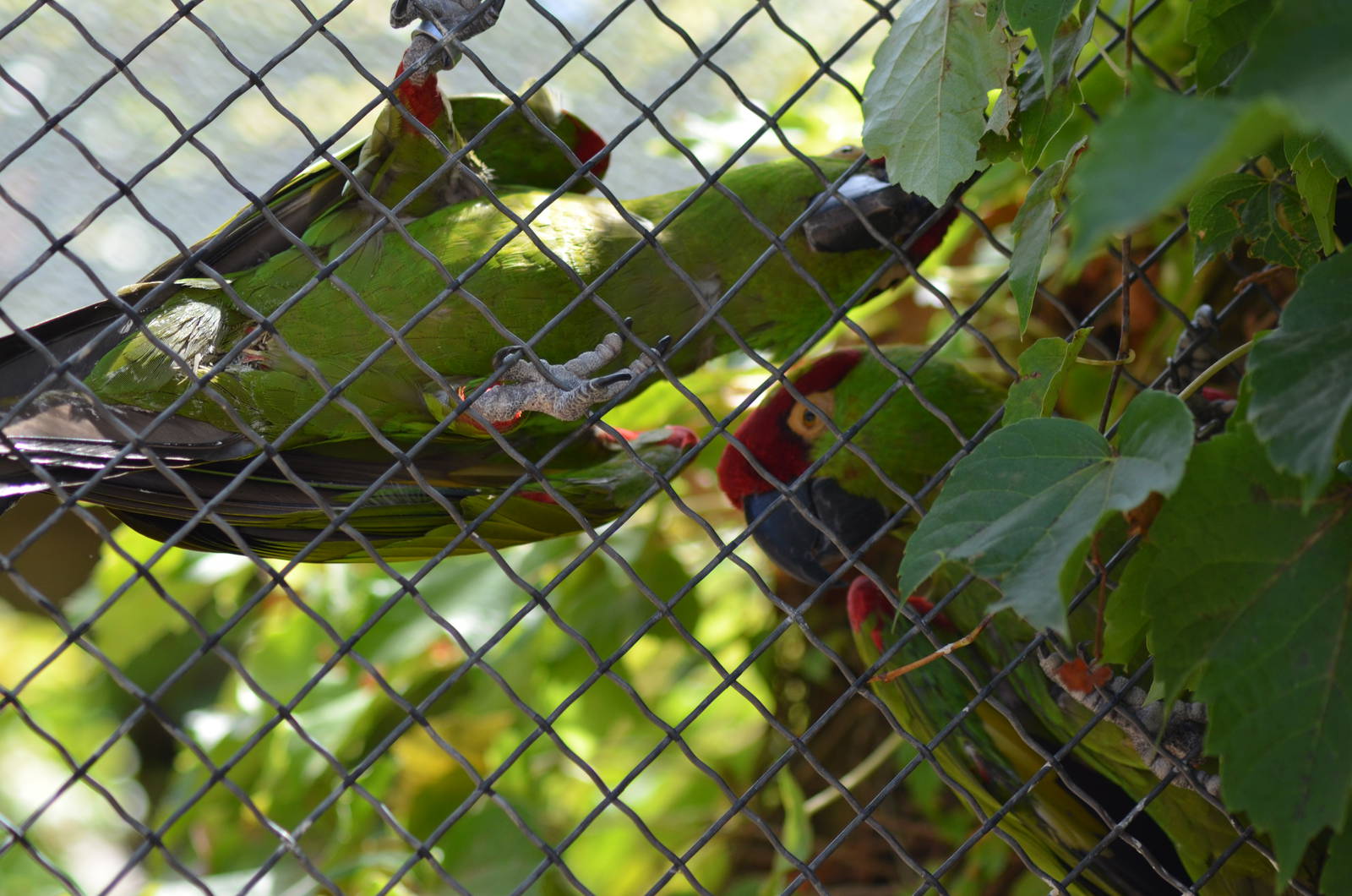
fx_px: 5510
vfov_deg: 9.3
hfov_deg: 14.0
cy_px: 448
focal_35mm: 147
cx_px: 676
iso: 400
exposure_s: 1/400
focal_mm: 98
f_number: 5
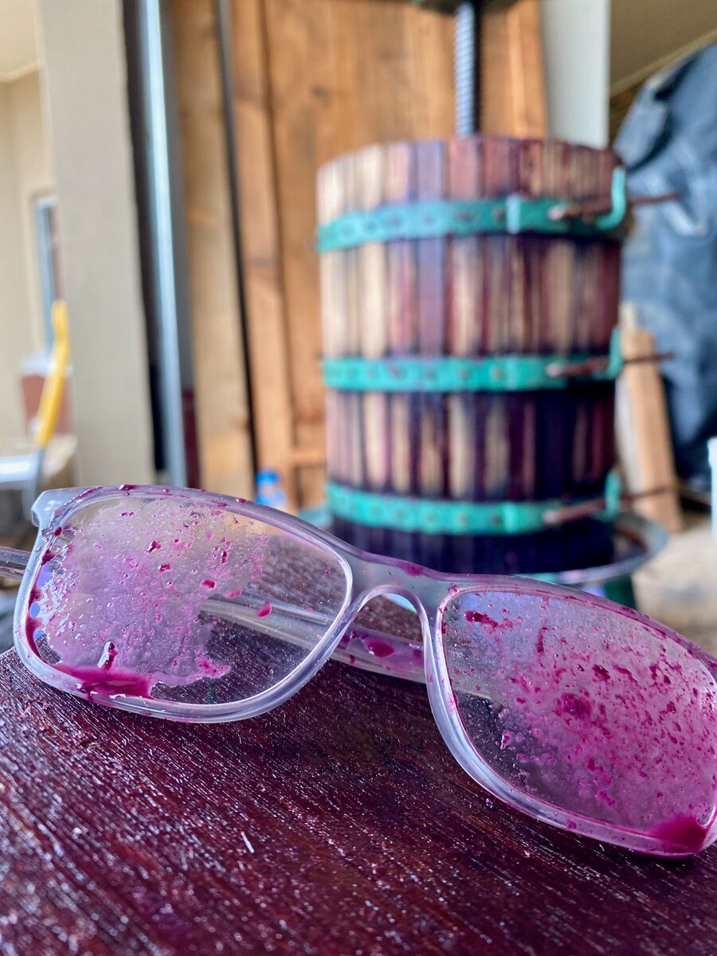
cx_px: 358
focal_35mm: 26
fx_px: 718
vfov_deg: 67.3
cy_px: 478
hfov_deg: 53.1
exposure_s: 1/122
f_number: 1.8
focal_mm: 4.25
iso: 64
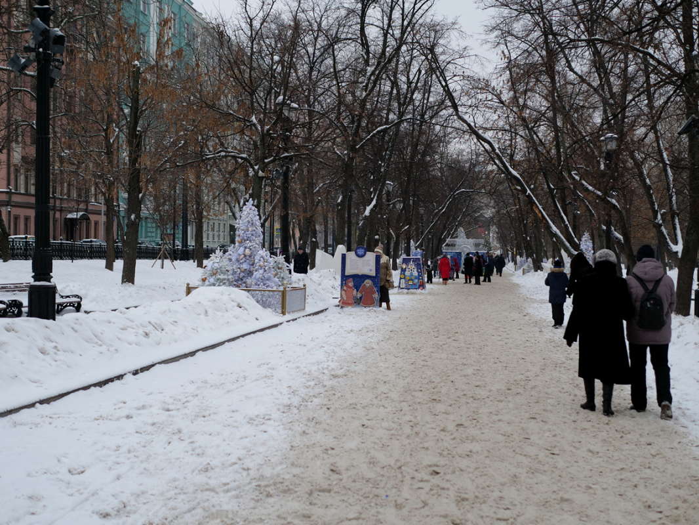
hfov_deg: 38.2
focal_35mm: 50
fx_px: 1010
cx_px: 350
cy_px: 262
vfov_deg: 29.1
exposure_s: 1/400
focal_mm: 25
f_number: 2.5
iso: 200
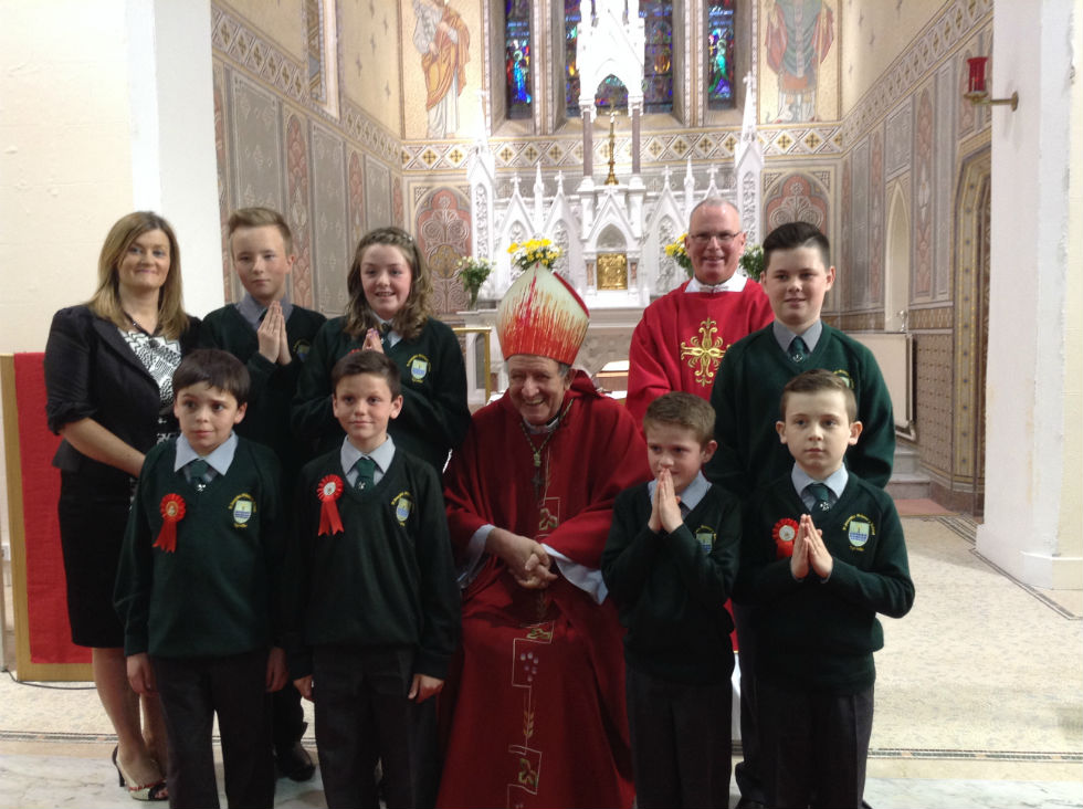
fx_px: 1031
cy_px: 404
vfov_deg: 42.8
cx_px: 542
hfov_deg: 55.4
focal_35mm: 33
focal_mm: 3.3
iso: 80
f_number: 2.4
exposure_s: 1/24
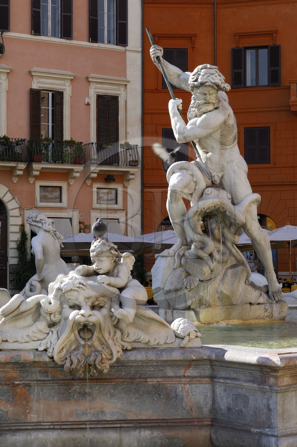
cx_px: 148
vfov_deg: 27.0
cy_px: 224
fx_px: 931
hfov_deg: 18.1
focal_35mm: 75
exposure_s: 1/100
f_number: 9.5
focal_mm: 50
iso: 100
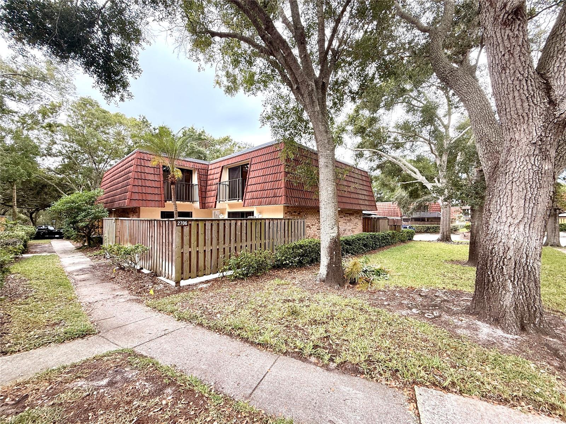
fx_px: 229
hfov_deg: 102.1
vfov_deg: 85.7
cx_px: 283
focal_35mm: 14
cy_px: 212
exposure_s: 1/169
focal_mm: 2.22
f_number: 2.2
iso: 64
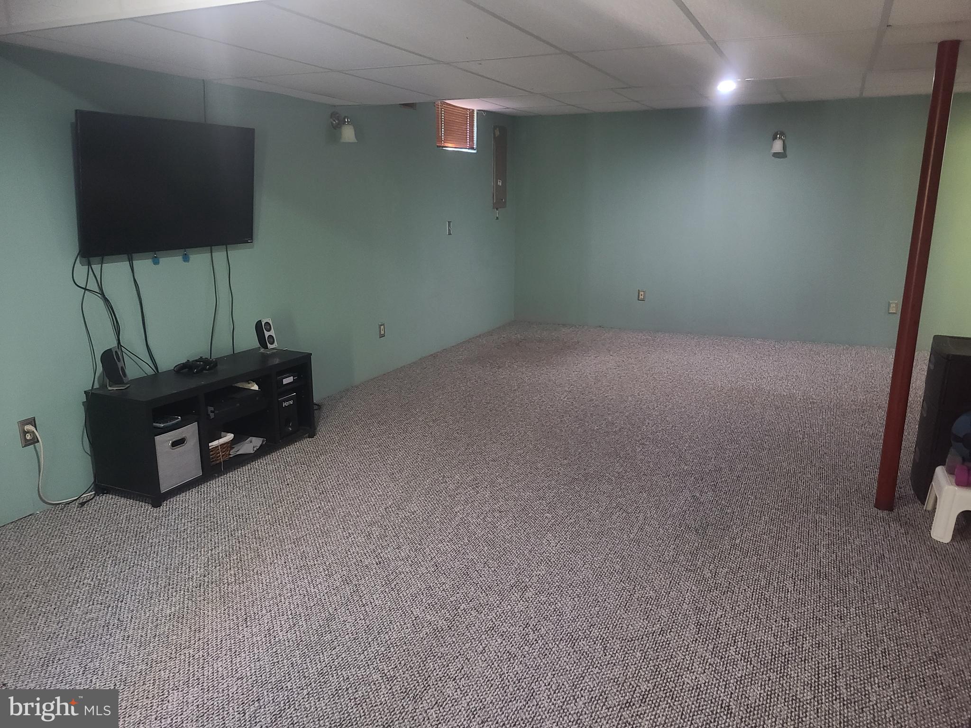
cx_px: 486
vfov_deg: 53.1
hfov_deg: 67.3
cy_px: 364
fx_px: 729
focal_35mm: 26
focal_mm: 5.4
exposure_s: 1/24
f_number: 1.8
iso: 640
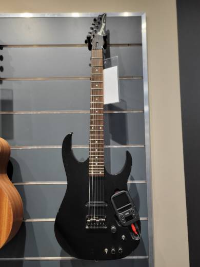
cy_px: 134
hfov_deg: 53.1
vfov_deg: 67.3
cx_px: 100
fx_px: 200
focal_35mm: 26
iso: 100
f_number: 1.8
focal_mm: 5.4
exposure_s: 1/120
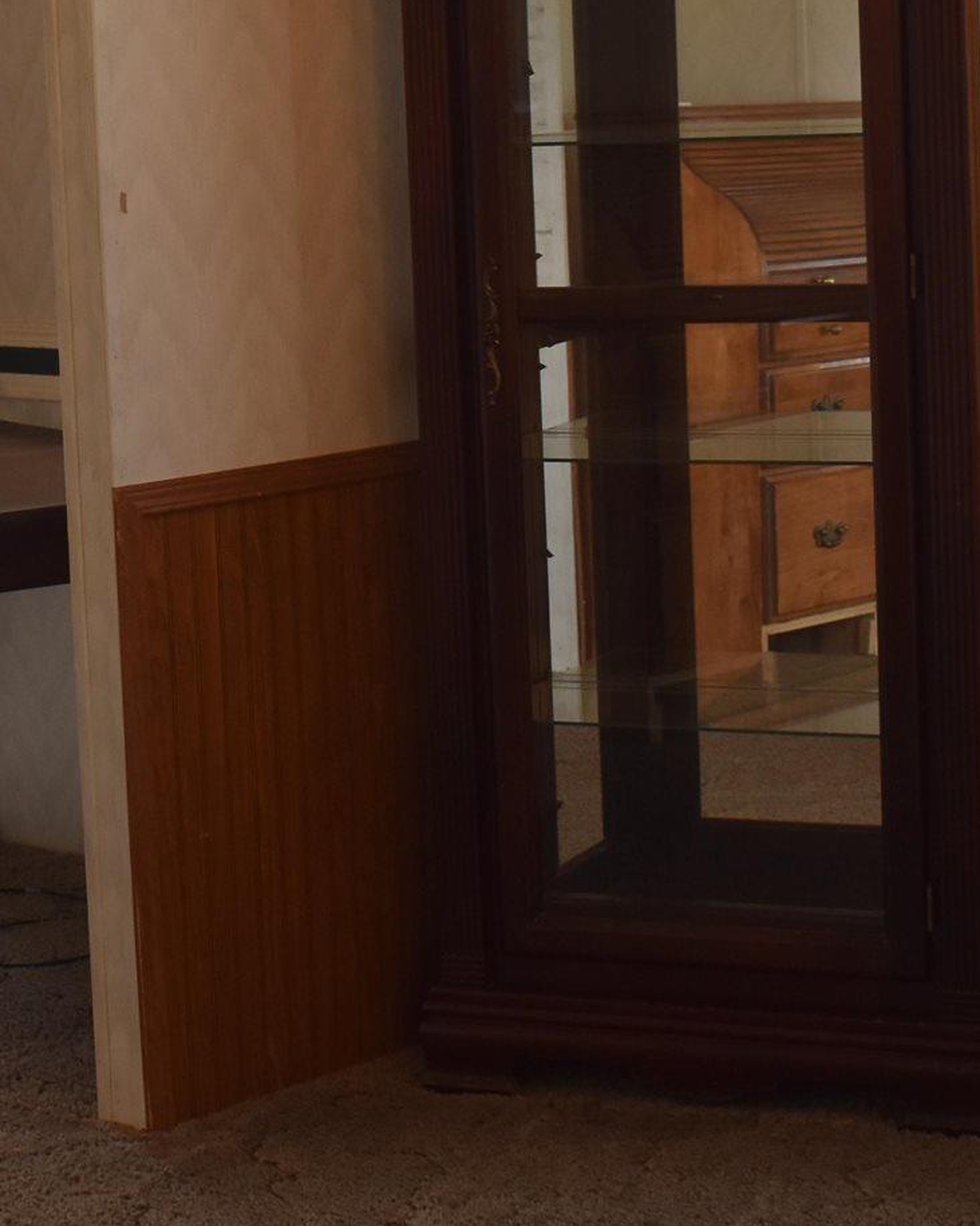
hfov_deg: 14.7
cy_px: 360
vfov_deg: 18.4
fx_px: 3771
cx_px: 214
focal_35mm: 104
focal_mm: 22
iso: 400
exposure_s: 1/80
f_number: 4.5
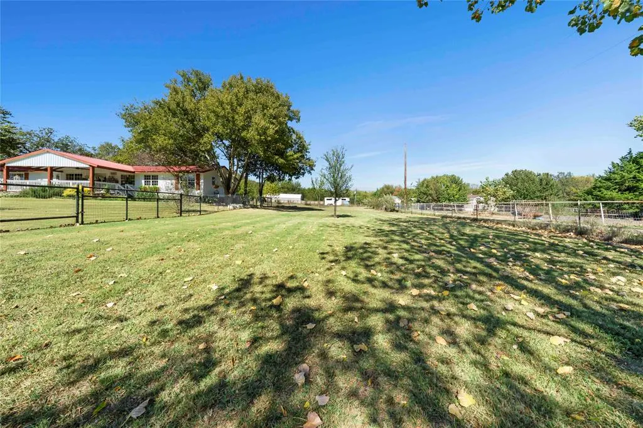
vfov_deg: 90.0
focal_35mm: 12
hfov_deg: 112.6
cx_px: 322
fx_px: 214
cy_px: 214
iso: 100
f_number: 11
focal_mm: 12
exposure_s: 1/80
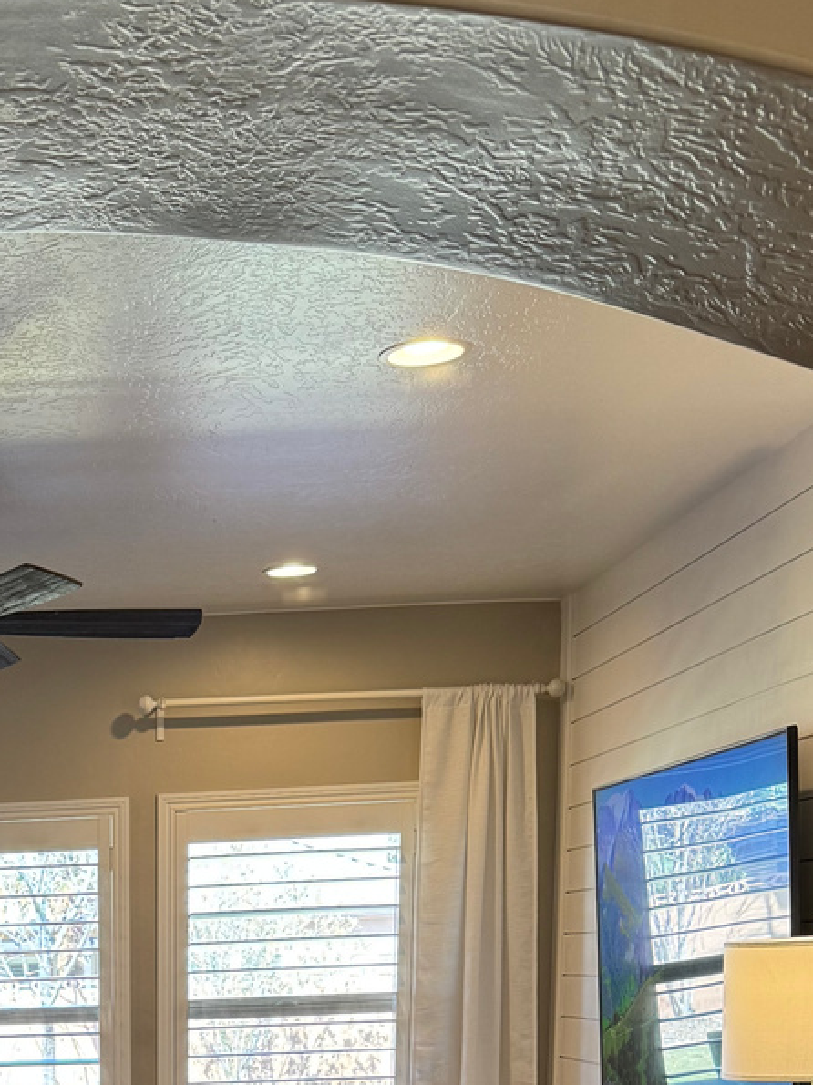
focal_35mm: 62
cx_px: -95
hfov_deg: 22.3
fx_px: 1942
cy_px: 1317
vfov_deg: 27.3
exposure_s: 1/60
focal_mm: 6.76
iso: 125
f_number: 1.78
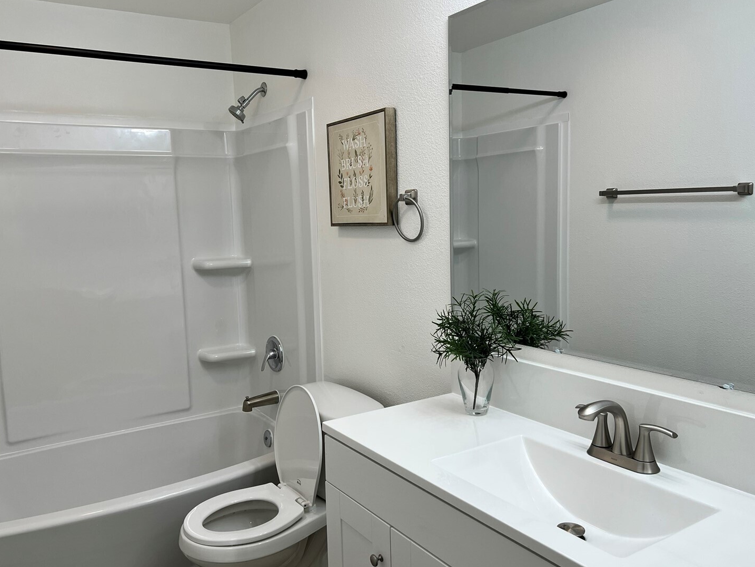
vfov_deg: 48.2
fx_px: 633
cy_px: 294
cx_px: 342
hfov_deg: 61.5
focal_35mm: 29
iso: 40
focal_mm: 5.7
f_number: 1.5
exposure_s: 1/224
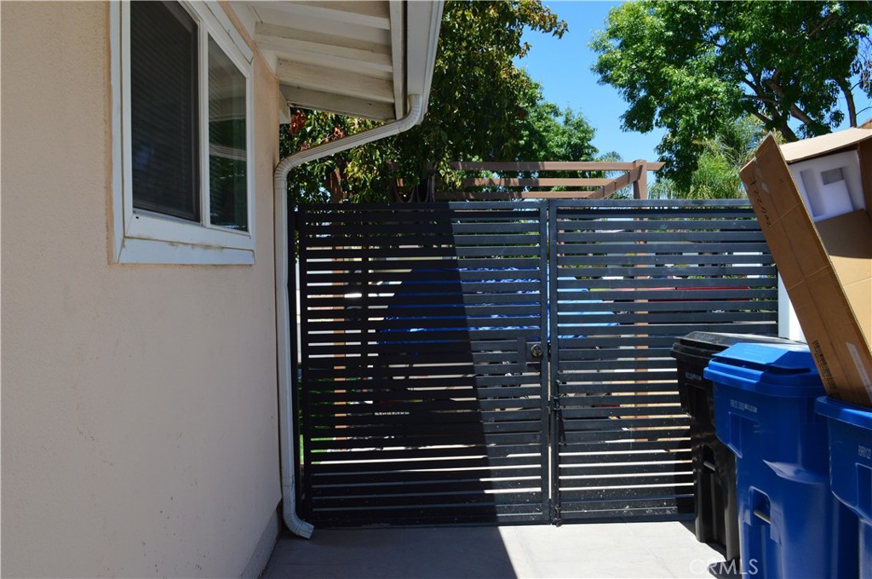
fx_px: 726
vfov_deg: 43.5
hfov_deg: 62.0
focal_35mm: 30
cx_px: 436
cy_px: 290
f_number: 11
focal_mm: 20
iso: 400
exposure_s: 1/400
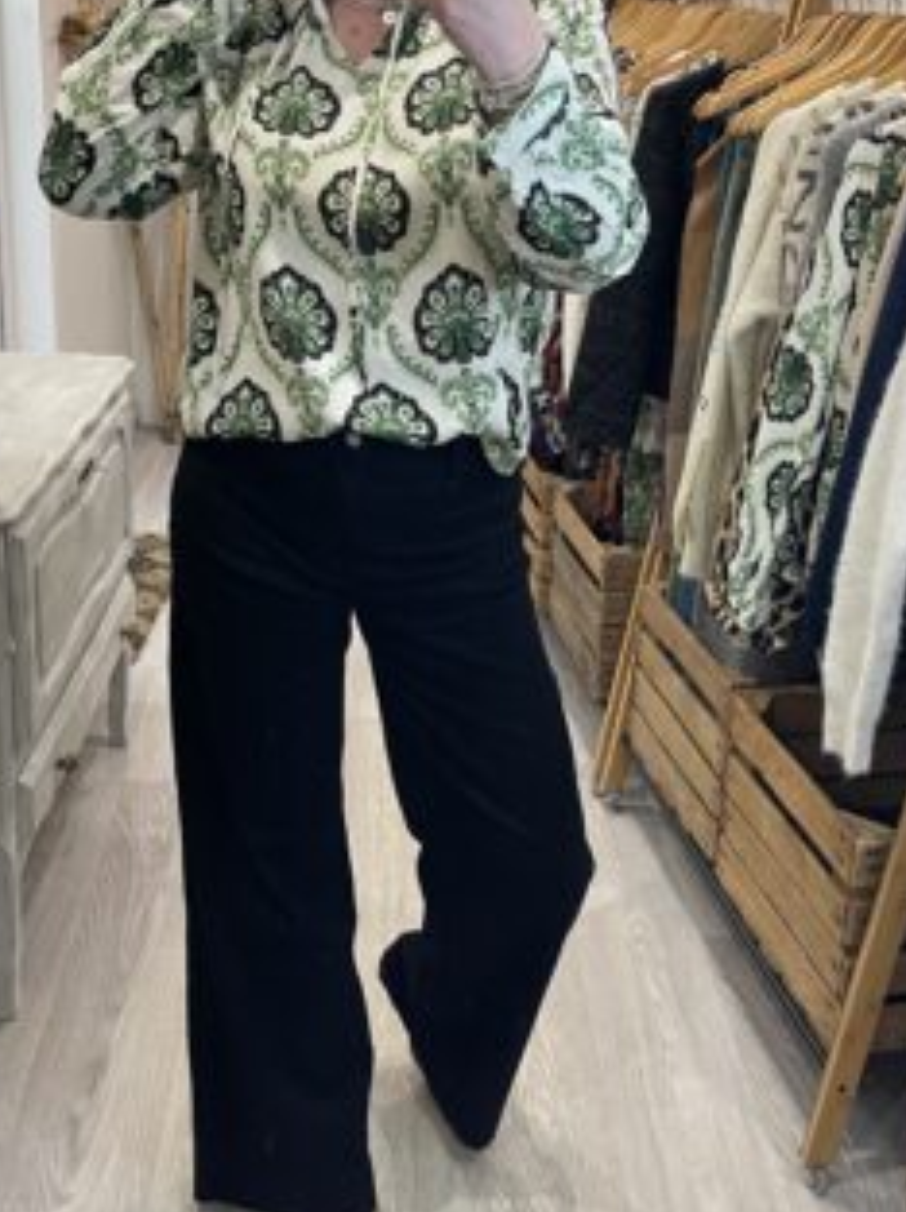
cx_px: 395
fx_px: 1119
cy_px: 449
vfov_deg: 56.1
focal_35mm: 32
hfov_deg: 44.0
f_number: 1.6
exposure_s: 1/50
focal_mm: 5.1
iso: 100
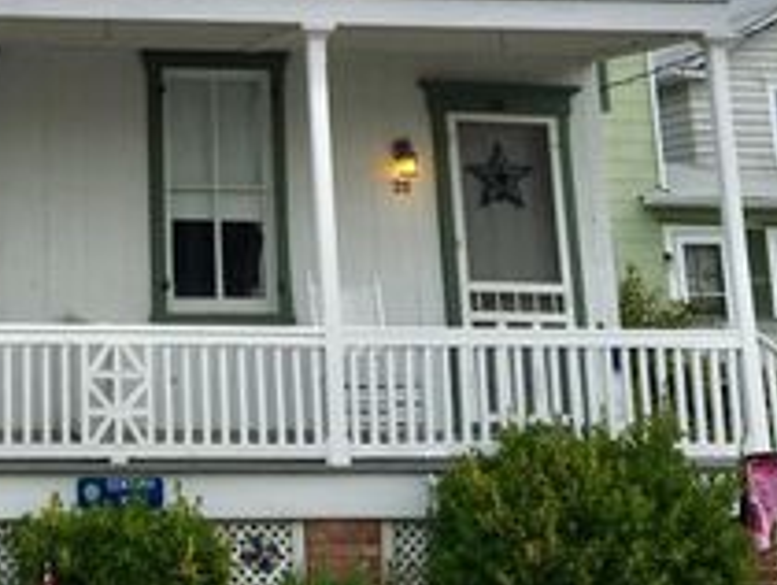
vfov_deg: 20.3
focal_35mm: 69
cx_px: -22
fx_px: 1551
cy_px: -72
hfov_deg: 26.4
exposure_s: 1/1026
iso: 25
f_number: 2.2
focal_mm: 4.15
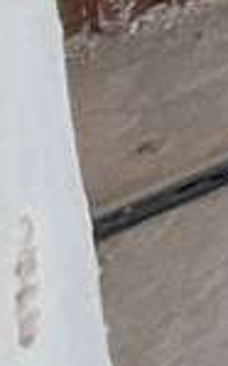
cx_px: 1667
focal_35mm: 149
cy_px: -967
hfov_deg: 4.2
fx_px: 1483
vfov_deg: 8.8
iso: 40
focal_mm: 2.22
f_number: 2.2
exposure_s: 1/121
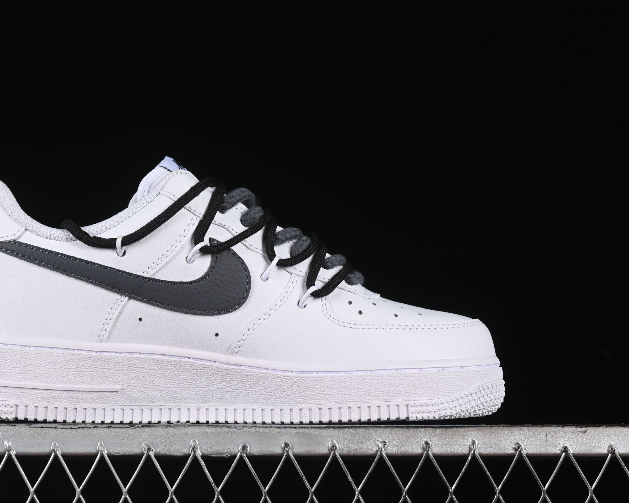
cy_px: 251
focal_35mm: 94
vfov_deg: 16.4
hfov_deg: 20.3
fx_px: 1750
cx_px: 218
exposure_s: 1/80
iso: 160
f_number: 8
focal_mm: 50
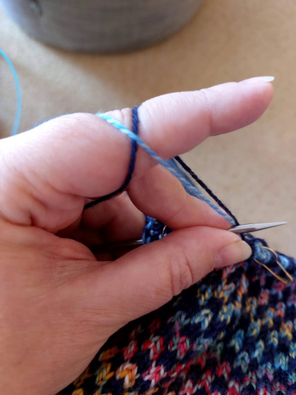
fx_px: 274
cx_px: 148
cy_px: 198
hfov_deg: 56.8
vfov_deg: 71.6
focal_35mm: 24
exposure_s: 1/33
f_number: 1.8
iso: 400
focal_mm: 5.23
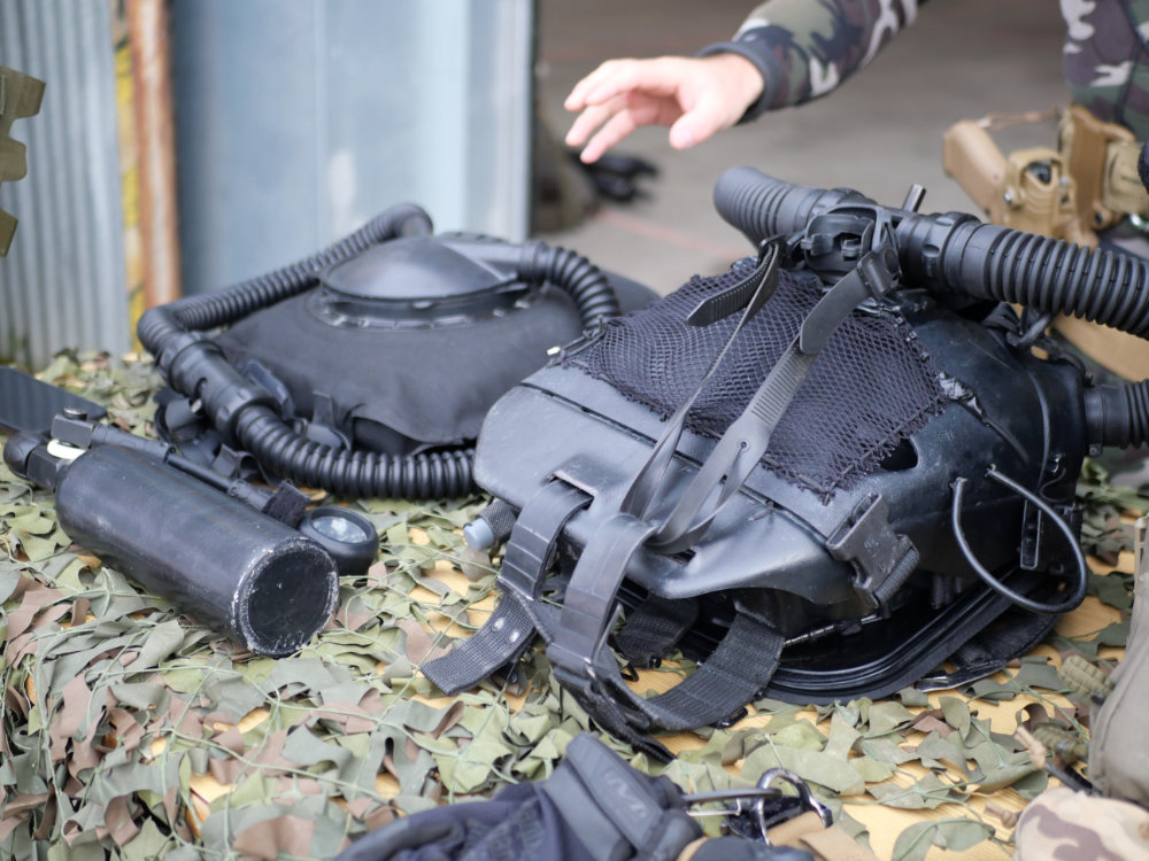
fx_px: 1660
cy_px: 430
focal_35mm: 50
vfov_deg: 29.1
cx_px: 574
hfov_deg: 38.2
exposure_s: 1/1000
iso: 640
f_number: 1.7
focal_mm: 25
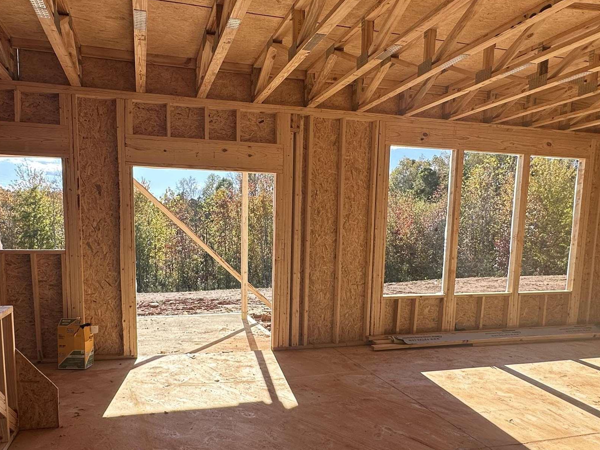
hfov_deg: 65.2
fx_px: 468
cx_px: 273
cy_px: 291
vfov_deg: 50.6
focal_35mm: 27
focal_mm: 2.22
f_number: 2.2
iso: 40
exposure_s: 1/764
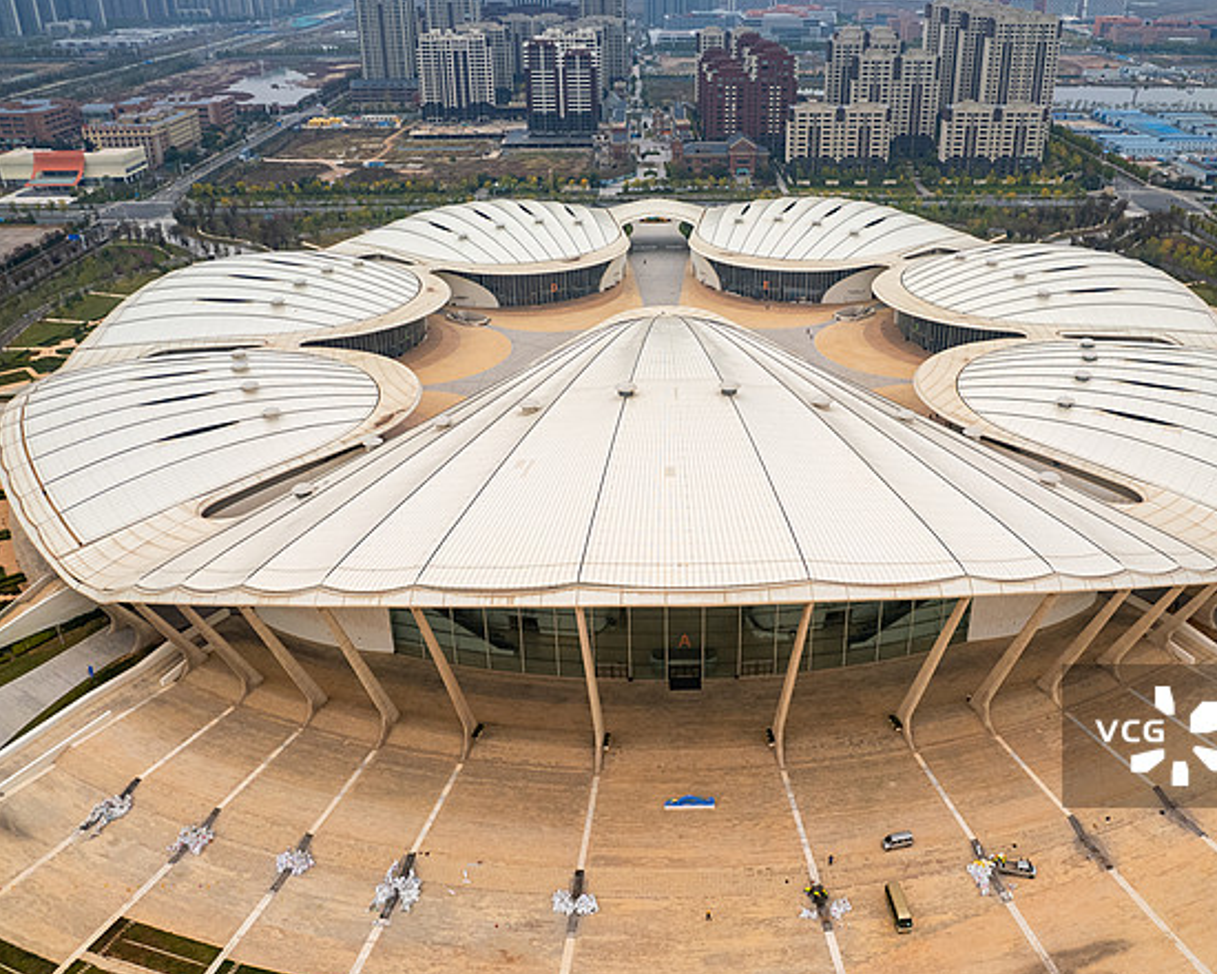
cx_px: 670
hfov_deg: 58.6
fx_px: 1081
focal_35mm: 30
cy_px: 462
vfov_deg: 48.5
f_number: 2.8
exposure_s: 1/730
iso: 100
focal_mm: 8.38
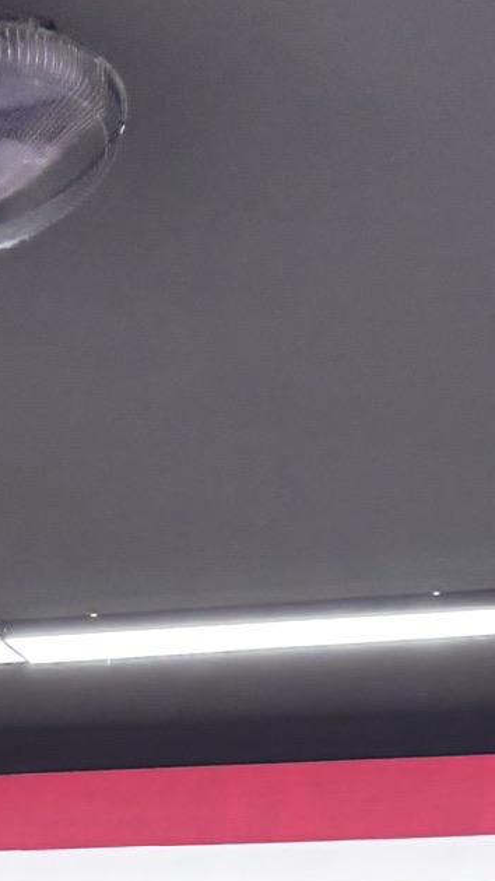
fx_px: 2102
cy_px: 1305
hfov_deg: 13.2
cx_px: 505
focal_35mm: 90
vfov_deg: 20.4
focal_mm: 5.96
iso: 125
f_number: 1.6
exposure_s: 1/121
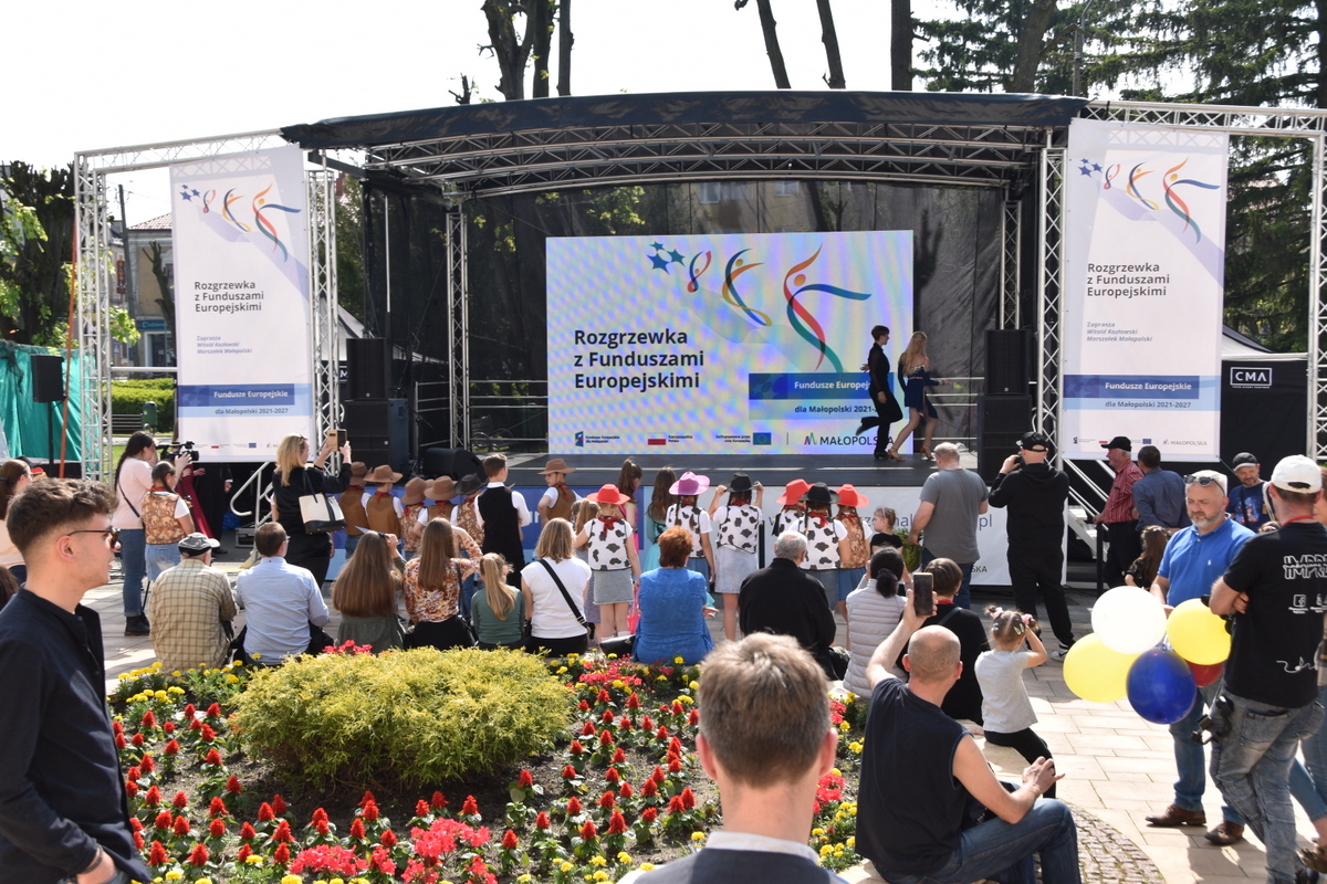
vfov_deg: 28.9
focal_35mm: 46
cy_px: 442
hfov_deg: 42.3
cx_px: 664
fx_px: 1714
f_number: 6.3
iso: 100
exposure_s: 1/160
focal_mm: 31
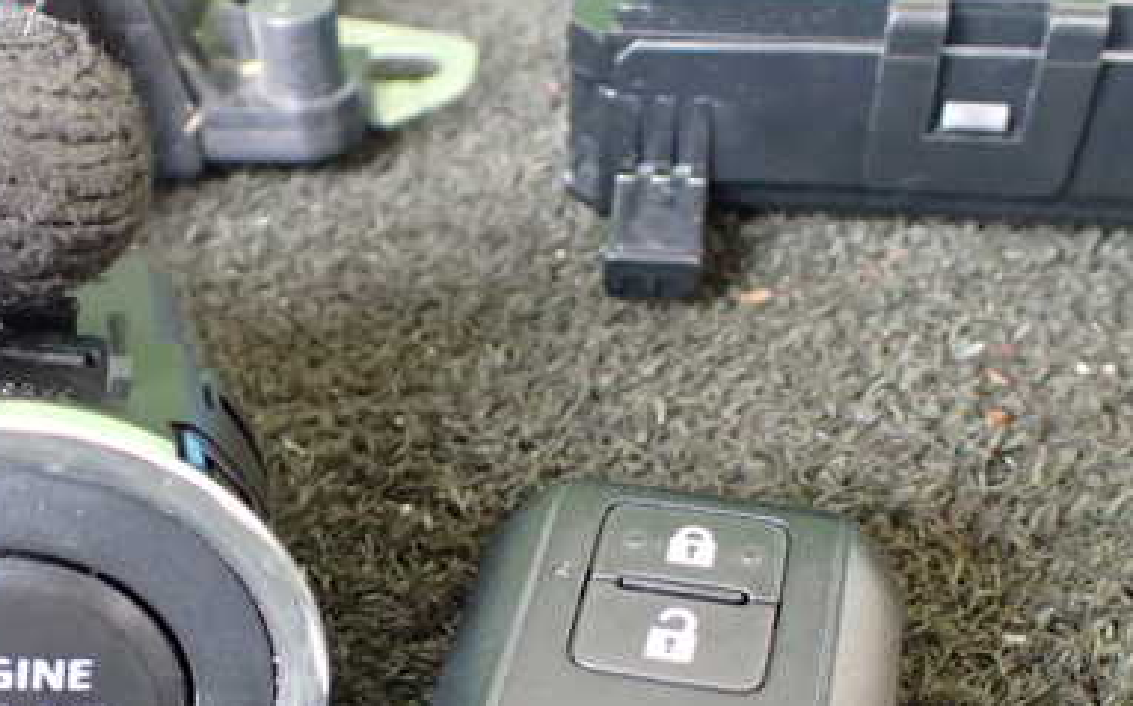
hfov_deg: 39.8
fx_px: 1543
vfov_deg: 25.1
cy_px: 608
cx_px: 374
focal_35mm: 50
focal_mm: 5.4
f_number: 2.3
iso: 800
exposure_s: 1/60
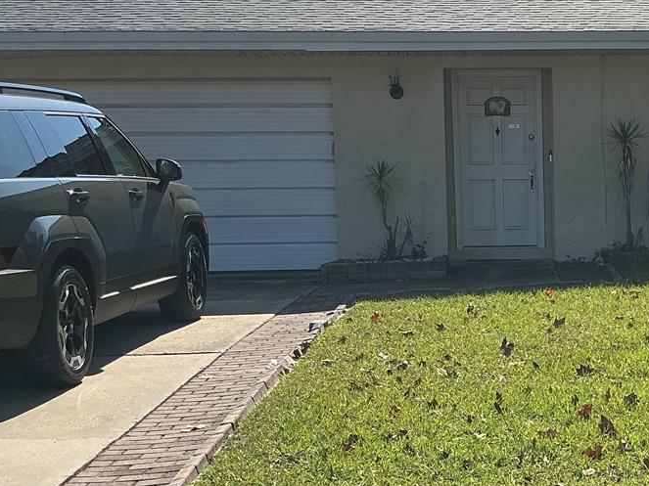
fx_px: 1312
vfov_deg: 20.9
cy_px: 333
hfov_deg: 26.9
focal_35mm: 70
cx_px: 576
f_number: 1.8
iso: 25
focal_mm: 3
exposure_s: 1/2320
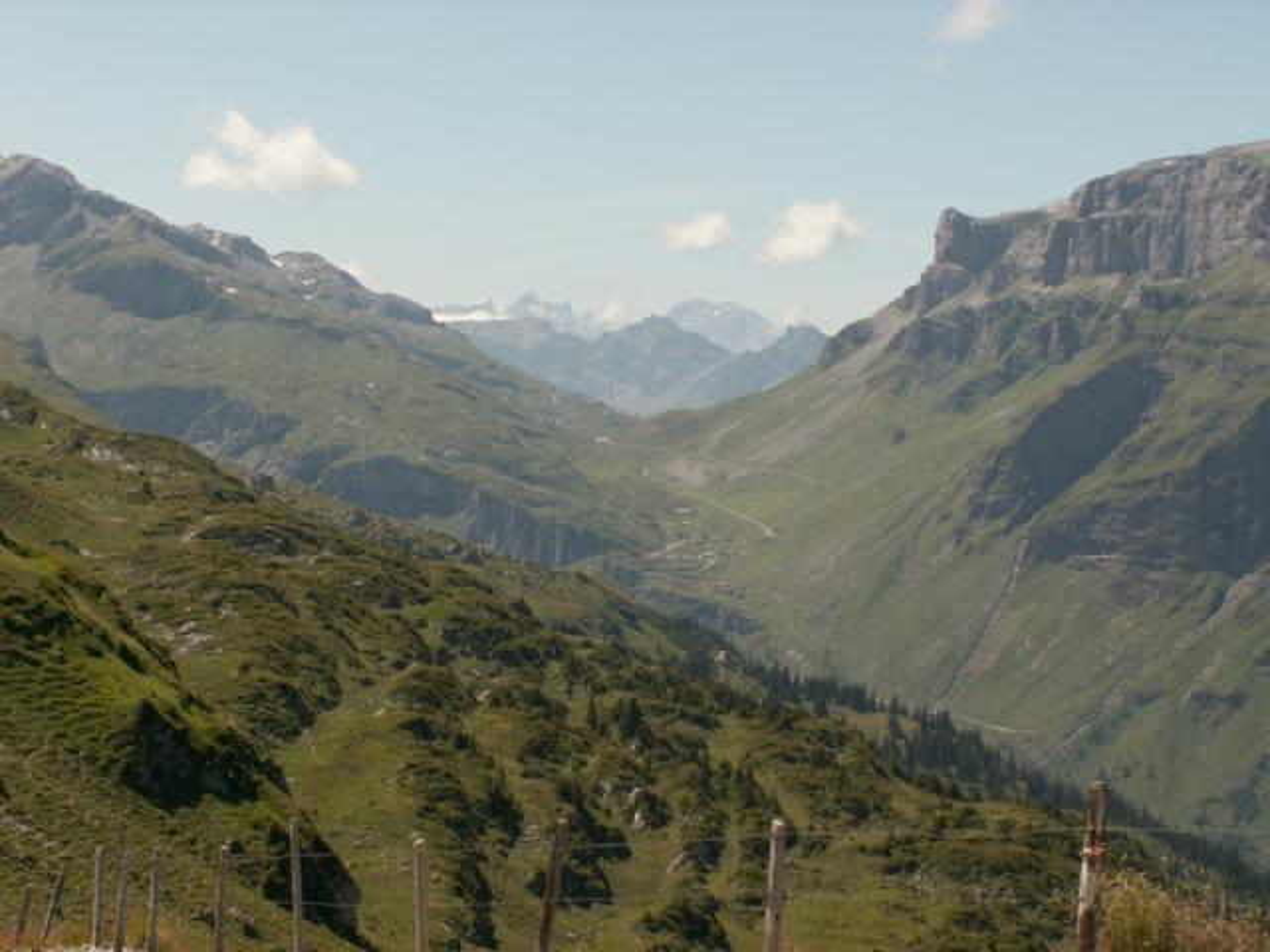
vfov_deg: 17.2
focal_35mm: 86
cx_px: 635
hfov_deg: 22.8
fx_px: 3155
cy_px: 476
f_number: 7.1
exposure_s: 1/250
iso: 50
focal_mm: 14.45
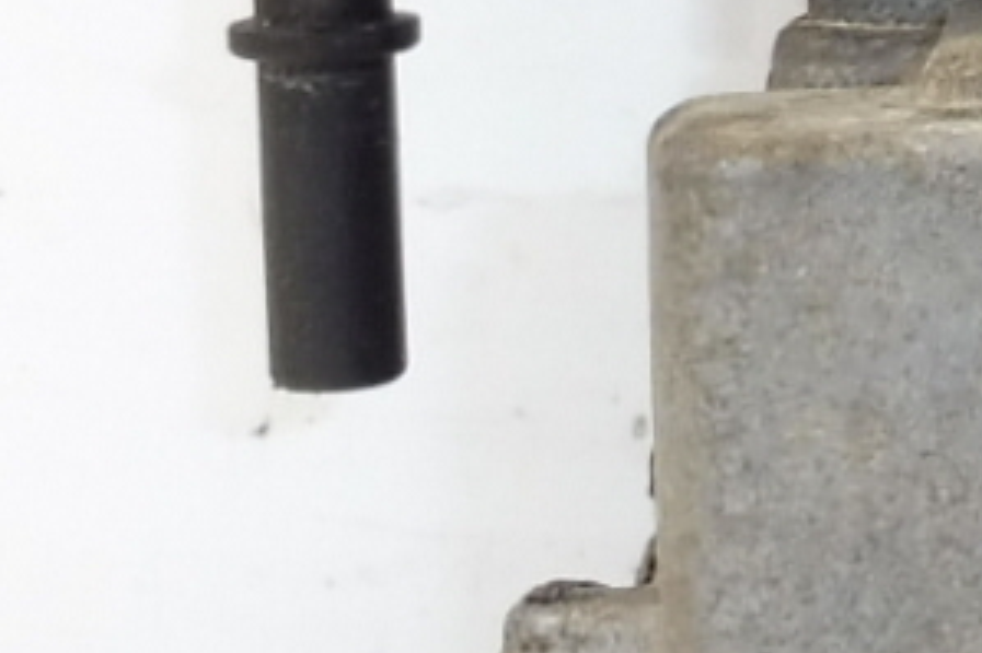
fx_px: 4662
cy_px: -354
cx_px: 1189
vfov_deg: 7.9
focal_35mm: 171
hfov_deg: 11.8
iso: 200
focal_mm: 4.3
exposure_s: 1/60
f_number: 3.5
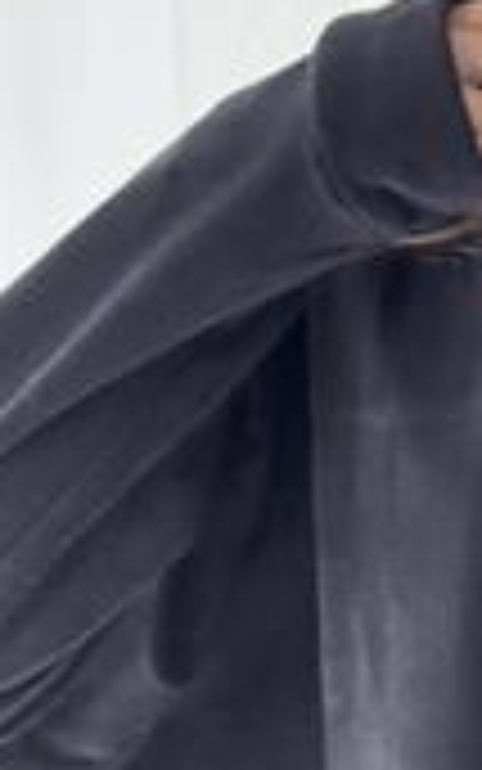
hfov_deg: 8.0
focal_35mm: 159
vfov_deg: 13.1
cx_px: 878
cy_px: 137
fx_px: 3339
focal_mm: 6.76
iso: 64
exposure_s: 1/208
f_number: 1.78
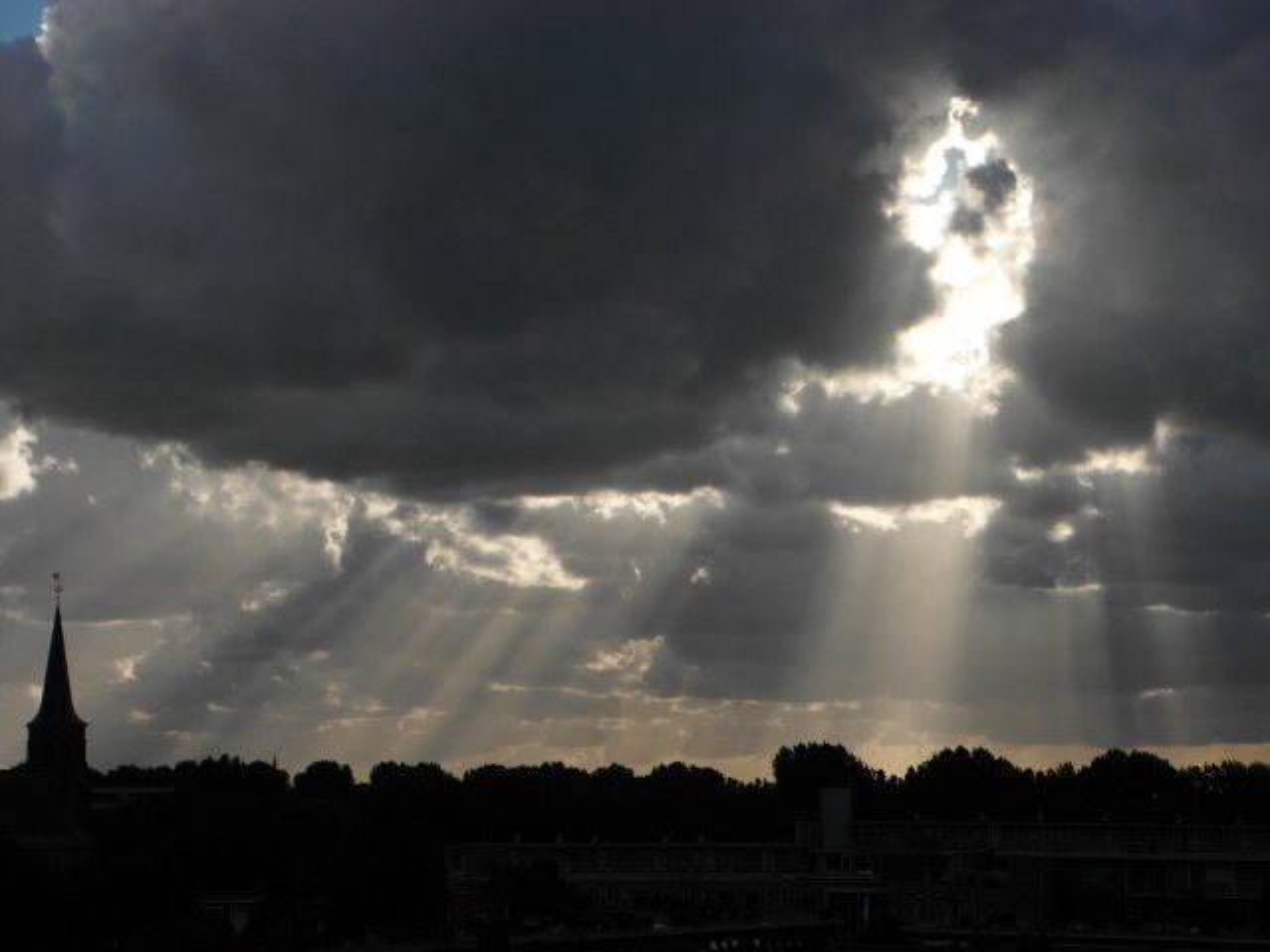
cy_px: 476
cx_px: 635
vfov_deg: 13.0
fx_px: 4182
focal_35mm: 114
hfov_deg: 17.3
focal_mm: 20.3
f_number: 5.1
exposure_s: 1/1500
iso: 100
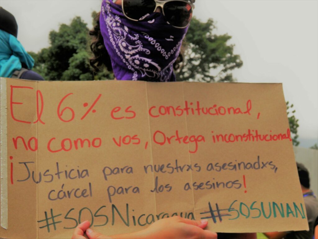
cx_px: 159
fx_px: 671
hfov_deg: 26.7
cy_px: 120
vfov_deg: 20.2
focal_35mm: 73
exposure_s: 1/250
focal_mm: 13.2
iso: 50
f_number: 5.5
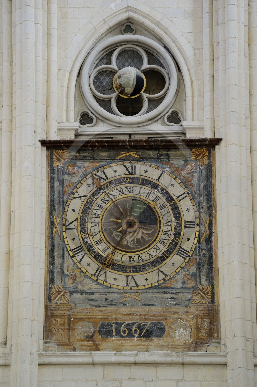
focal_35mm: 180
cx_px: 128
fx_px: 1931
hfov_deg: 7.6
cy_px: 194
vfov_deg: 11.4
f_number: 4
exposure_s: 1/100
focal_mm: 180
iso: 800
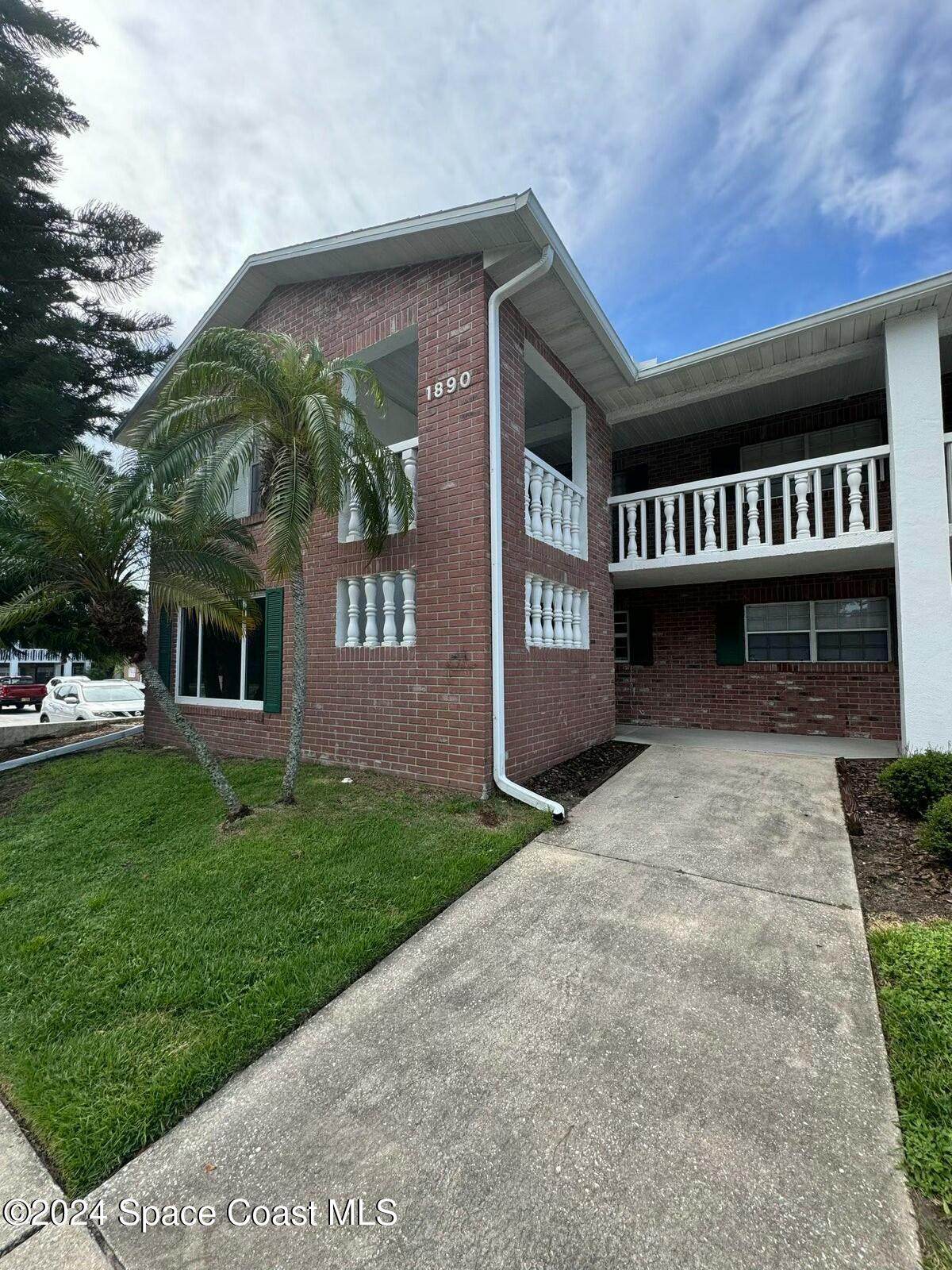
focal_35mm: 14
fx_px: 513
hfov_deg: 85.7
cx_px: 476
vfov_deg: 102.1
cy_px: 635
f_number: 2.2
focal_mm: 2.22
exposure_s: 1/379
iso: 40
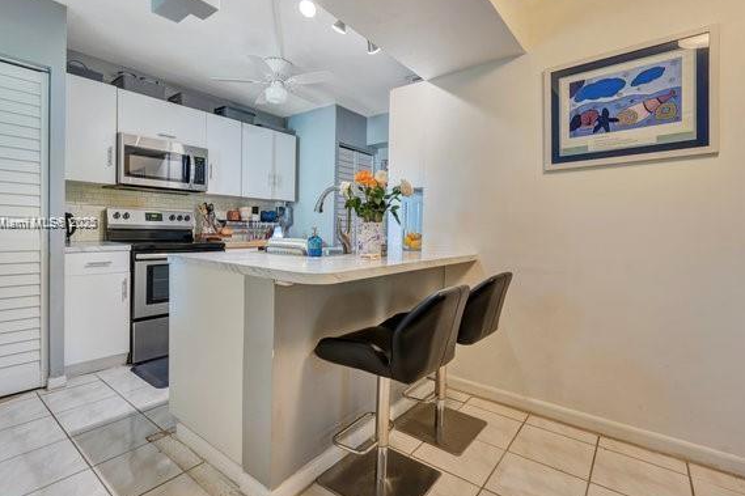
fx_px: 331
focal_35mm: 16
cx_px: 340
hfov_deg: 96.5
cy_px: 223
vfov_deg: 73.5
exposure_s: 1/1.67
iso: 100
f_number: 8
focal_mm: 14
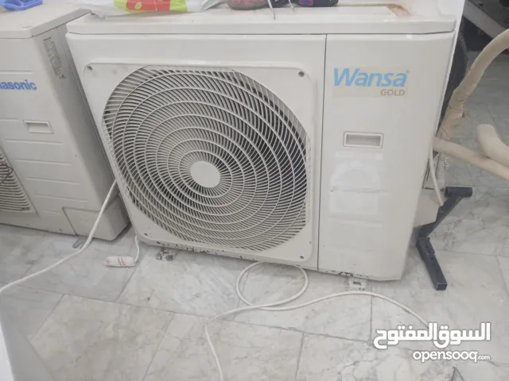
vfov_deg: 53.1
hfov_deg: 67.3
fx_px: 382
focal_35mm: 26
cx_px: 254
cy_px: 190
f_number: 1.8
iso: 100
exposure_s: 1/50
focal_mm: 3.98
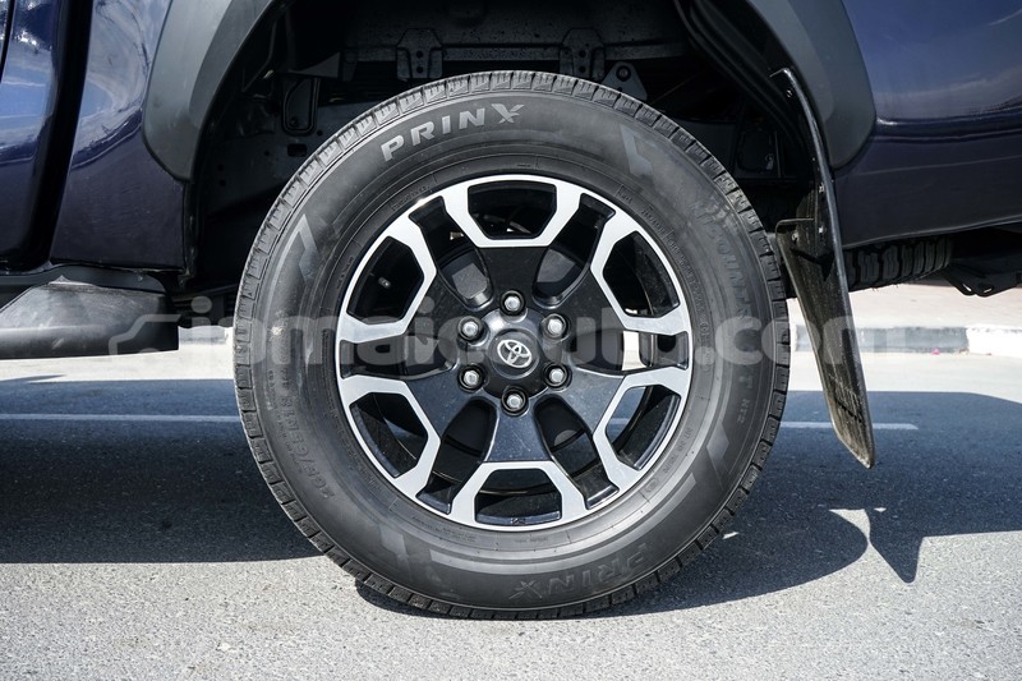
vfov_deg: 30.5
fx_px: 1249
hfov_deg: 44.5
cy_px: 340
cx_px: 511
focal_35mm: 44
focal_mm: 44
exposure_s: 1/320
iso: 400
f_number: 9
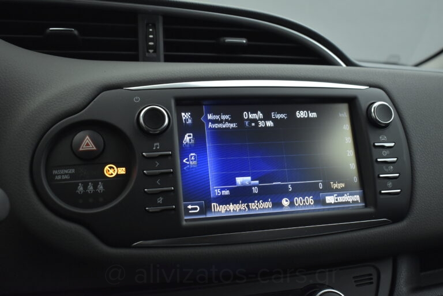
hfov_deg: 51.3
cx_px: 222
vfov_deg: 35.5
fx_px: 462
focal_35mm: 38
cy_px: 148
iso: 1600
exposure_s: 1/125
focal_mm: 25
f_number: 4
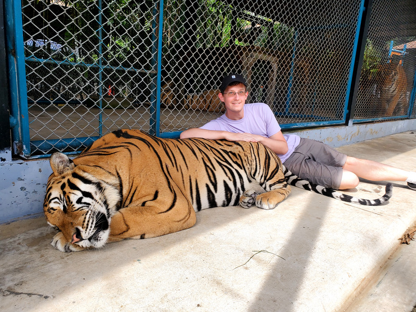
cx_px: 208
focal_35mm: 26
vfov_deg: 53.1
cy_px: 156
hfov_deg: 67.3
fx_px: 312
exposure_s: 1/407
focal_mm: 4.3
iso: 50
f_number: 2.4
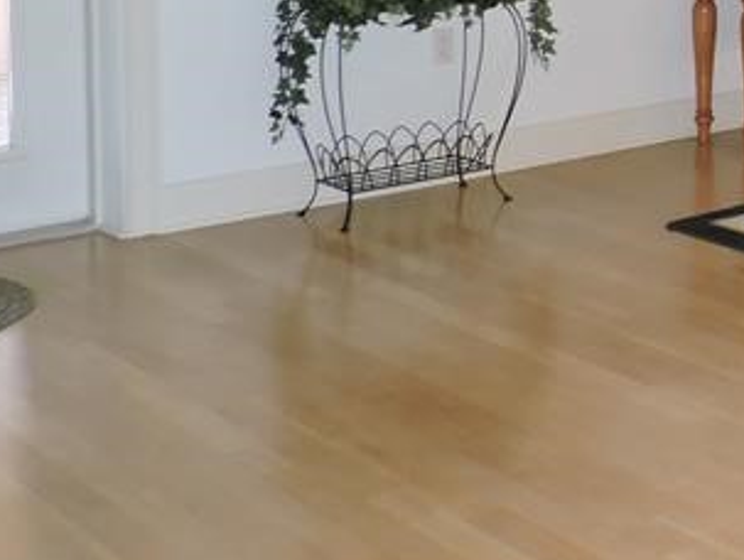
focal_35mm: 81
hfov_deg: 19.8
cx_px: 1206
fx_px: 1743
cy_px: -165
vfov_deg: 17.2
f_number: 3
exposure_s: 1/30
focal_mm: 4.3
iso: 200
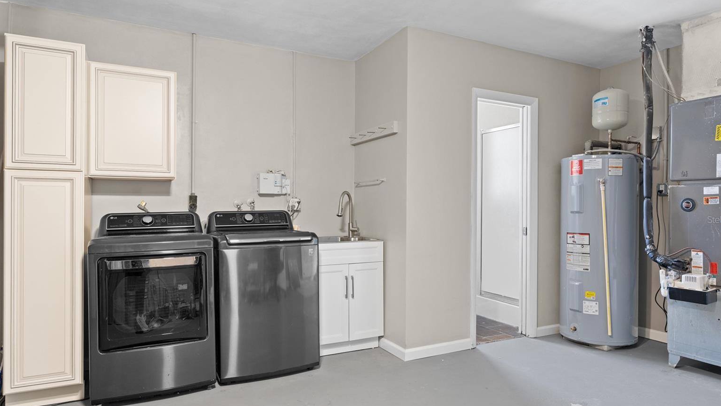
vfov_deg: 49.5
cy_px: 219
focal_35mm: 23
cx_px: 372
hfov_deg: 78.7
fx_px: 440
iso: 250
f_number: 9
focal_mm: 21
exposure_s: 2
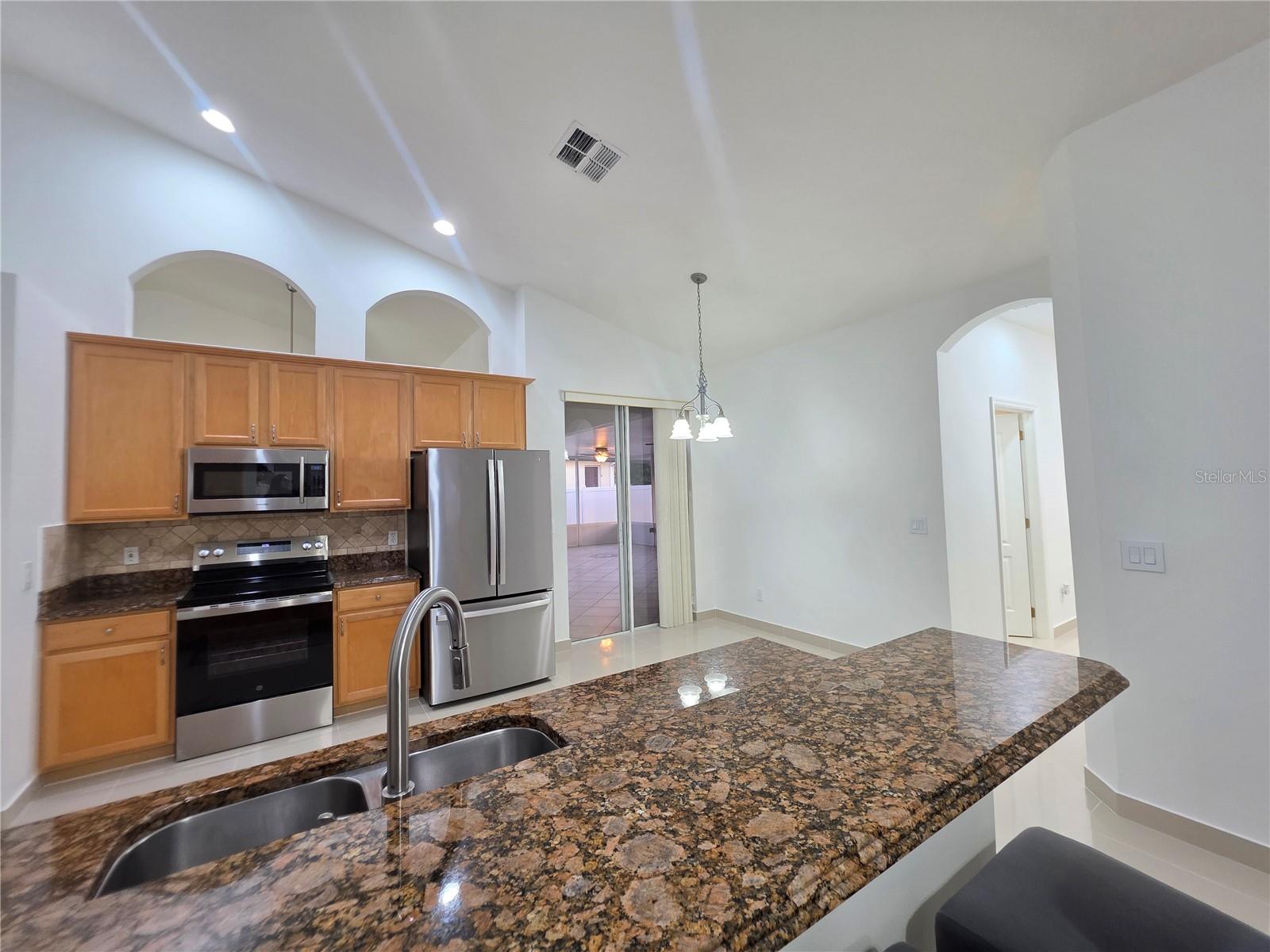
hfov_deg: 106.2
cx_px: 635
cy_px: 476
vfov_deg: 89.9
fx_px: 477
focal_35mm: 13
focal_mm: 2.2
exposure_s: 1/60
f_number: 1.9
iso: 160
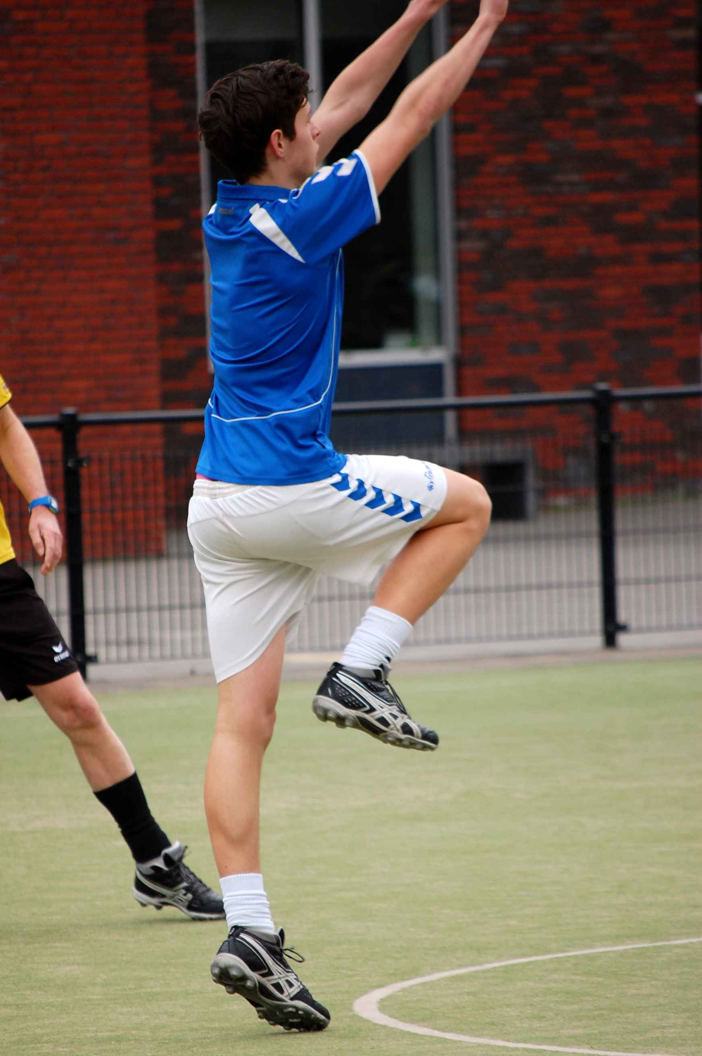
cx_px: 351
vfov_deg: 6.9
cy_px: 528
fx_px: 8791
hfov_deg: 4.6
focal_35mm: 300
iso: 400
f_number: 5.6
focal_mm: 200
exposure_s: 1/500
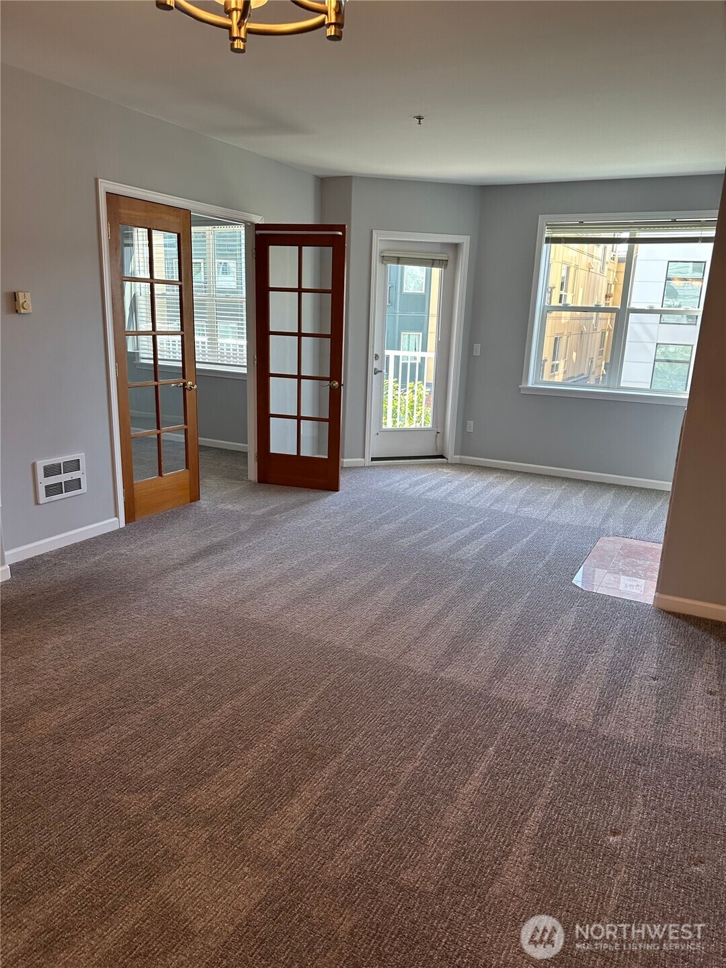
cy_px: 484
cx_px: 363
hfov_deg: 56.8
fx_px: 671
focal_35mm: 24
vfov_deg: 71.6
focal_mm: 6.86
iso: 100
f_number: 1.78
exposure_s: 1/120
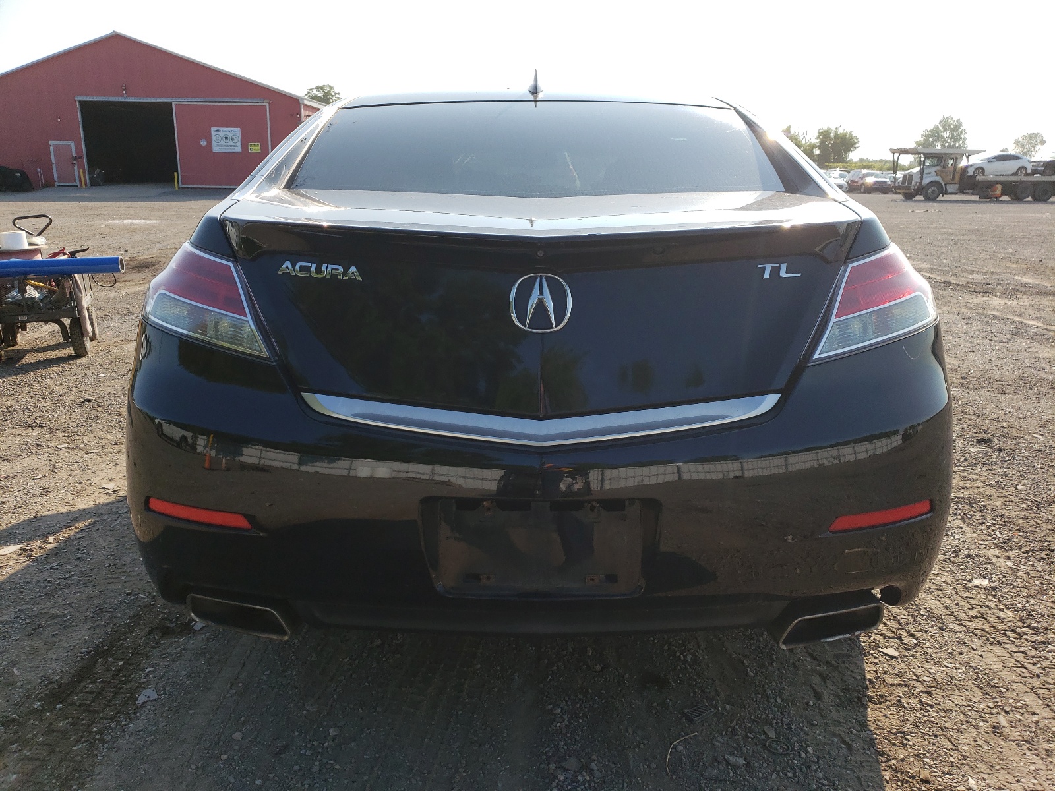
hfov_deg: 67.3
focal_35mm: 26
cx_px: 528
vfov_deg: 53.1
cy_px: 396
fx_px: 792
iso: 50
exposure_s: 1/2000
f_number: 1.5
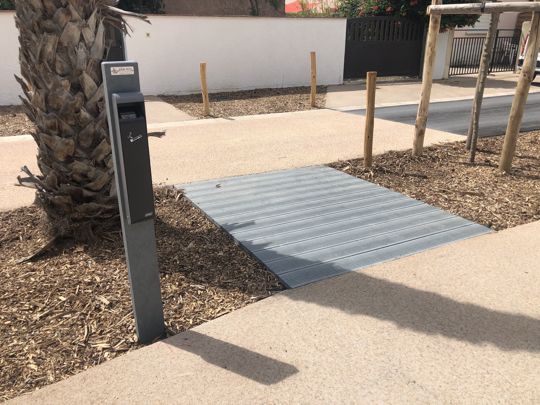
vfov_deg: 49.7
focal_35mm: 28
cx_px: 270
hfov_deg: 63.4
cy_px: 202
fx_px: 437
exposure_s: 1/3205
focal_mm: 3.99
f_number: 1.8
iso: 20
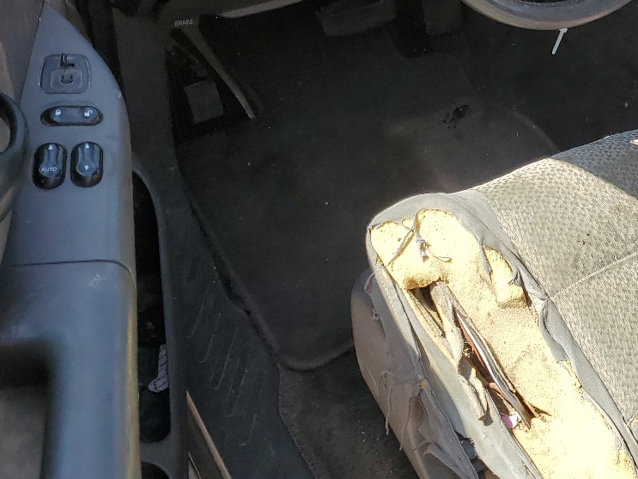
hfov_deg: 32.7
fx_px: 1032
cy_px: 102
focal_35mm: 56
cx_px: 566
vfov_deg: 25.7
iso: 50
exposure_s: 1/667
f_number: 1.5
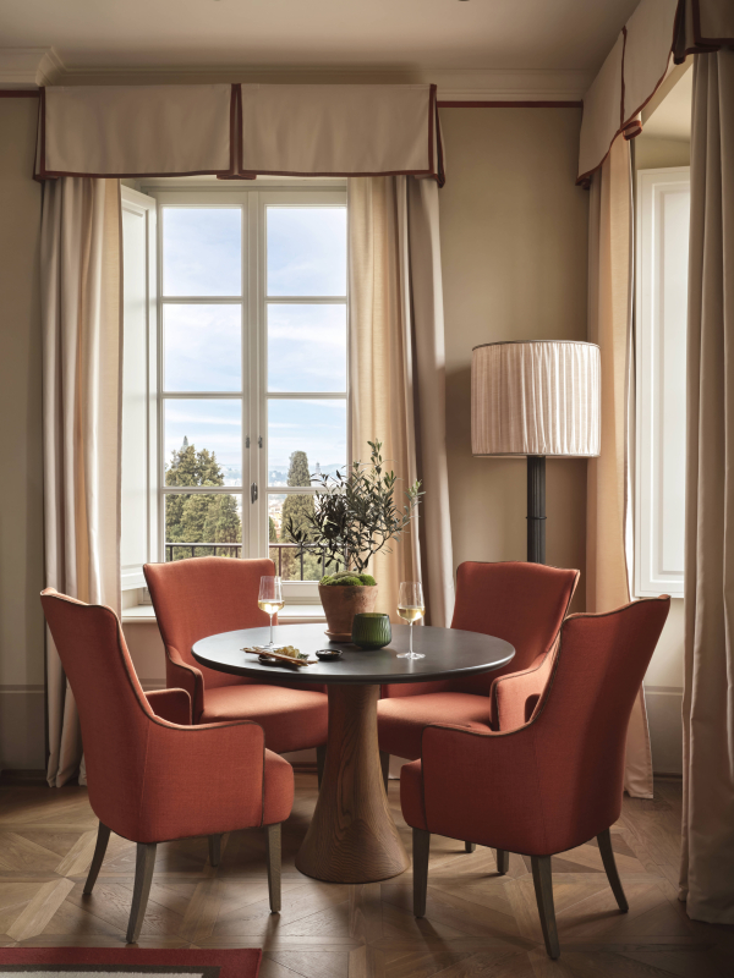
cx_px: 367
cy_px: 489
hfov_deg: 39.7
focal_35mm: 36
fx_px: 1018
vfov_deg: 51.4
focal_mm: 45.9
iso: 400
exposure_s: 1/25
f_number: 16
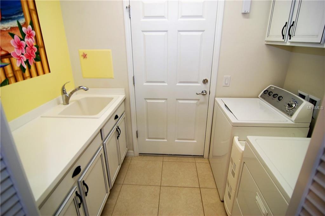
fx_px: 176
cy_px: 108
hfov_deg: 85.5
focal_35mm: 20
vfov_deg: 63.1
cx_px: 162
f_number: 4
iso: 200
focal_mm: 13
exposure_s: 1/20
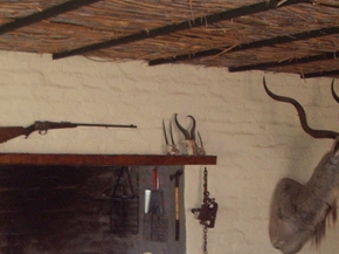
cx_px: 55
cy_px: 254
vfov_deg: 17.2
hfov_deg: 22.9
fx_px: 822
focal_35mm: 84
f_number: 2.6
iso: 200
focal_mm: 5.8
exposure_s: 1/40
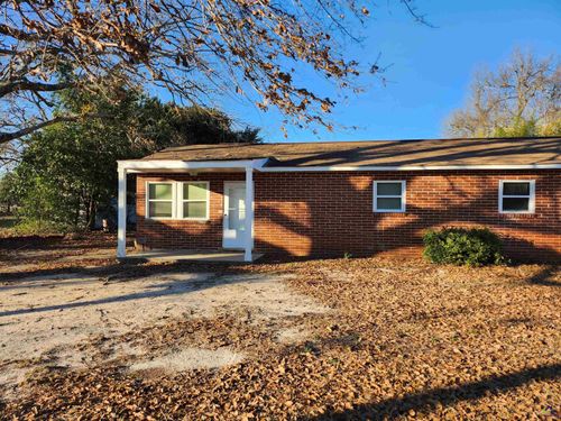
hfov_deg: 71.6
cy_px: 210
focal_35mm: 24
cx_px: 280
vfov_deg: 56.8
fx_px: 389
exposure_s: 1/1027
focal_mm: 5
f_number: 1.8
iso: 50
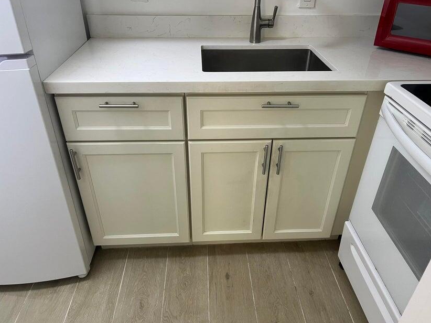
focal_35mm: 27
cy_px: 164
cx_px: 223
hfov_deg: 65.3
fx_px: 336
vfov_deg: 51.3
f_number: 1.5
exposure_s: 1/60
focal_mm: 5.7
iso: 160
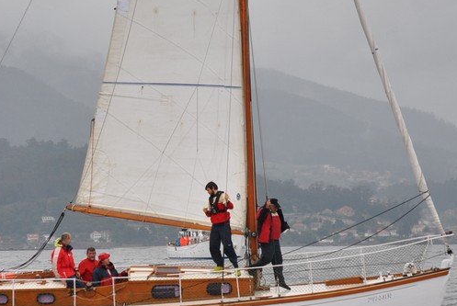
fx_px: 4195
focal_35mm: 330
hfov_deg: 6.2
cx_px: 166
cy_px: 227
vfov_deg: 4.2
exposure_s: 1/500
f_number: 5.6
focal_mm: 122
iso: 140
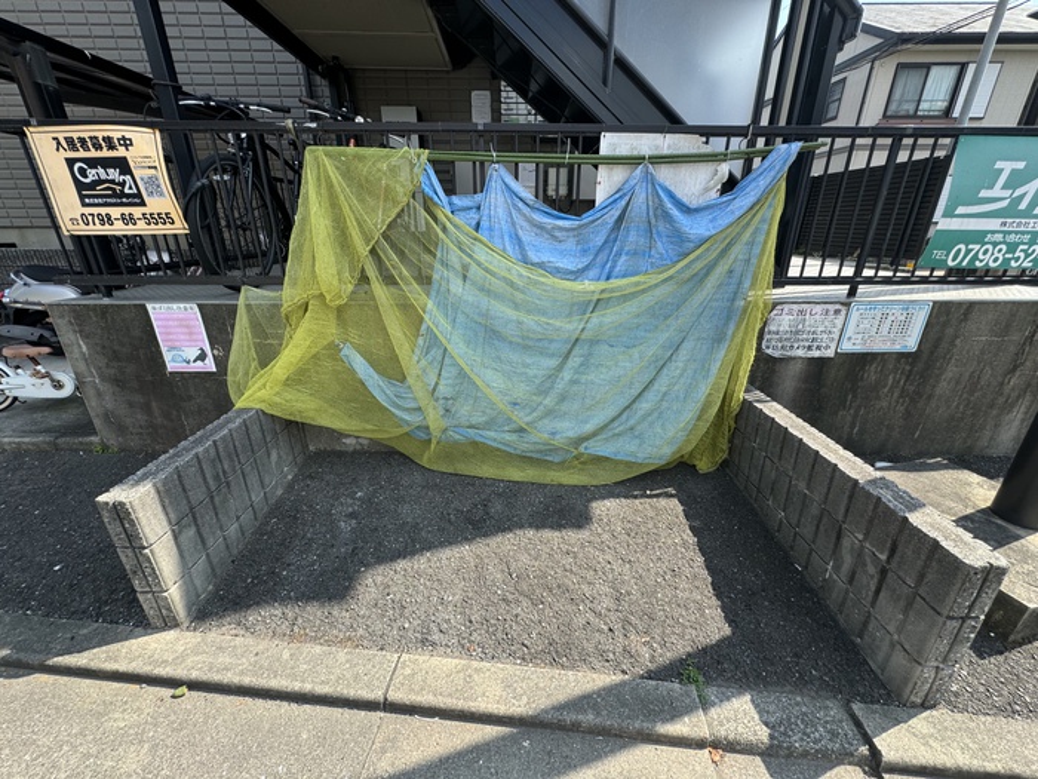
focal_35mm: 14
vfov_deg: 85.7
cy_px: 390
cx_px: 519
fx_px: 420
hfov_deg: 102.1
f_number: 2.2
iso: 40
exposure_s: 1/591
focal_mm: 2.22
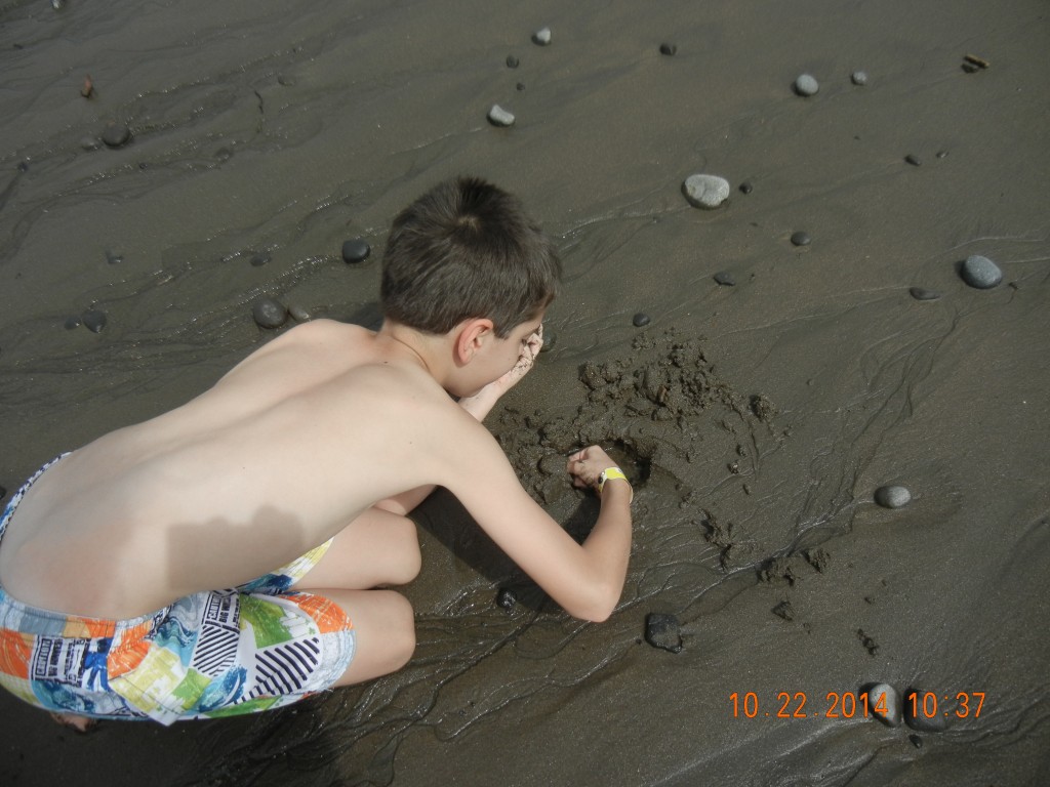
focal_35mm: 30
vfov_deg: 46.8
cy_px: 394
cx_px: 525
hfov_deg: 60.0
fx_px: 910
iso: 160
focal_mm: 5.4
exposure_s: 1/634
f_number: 7
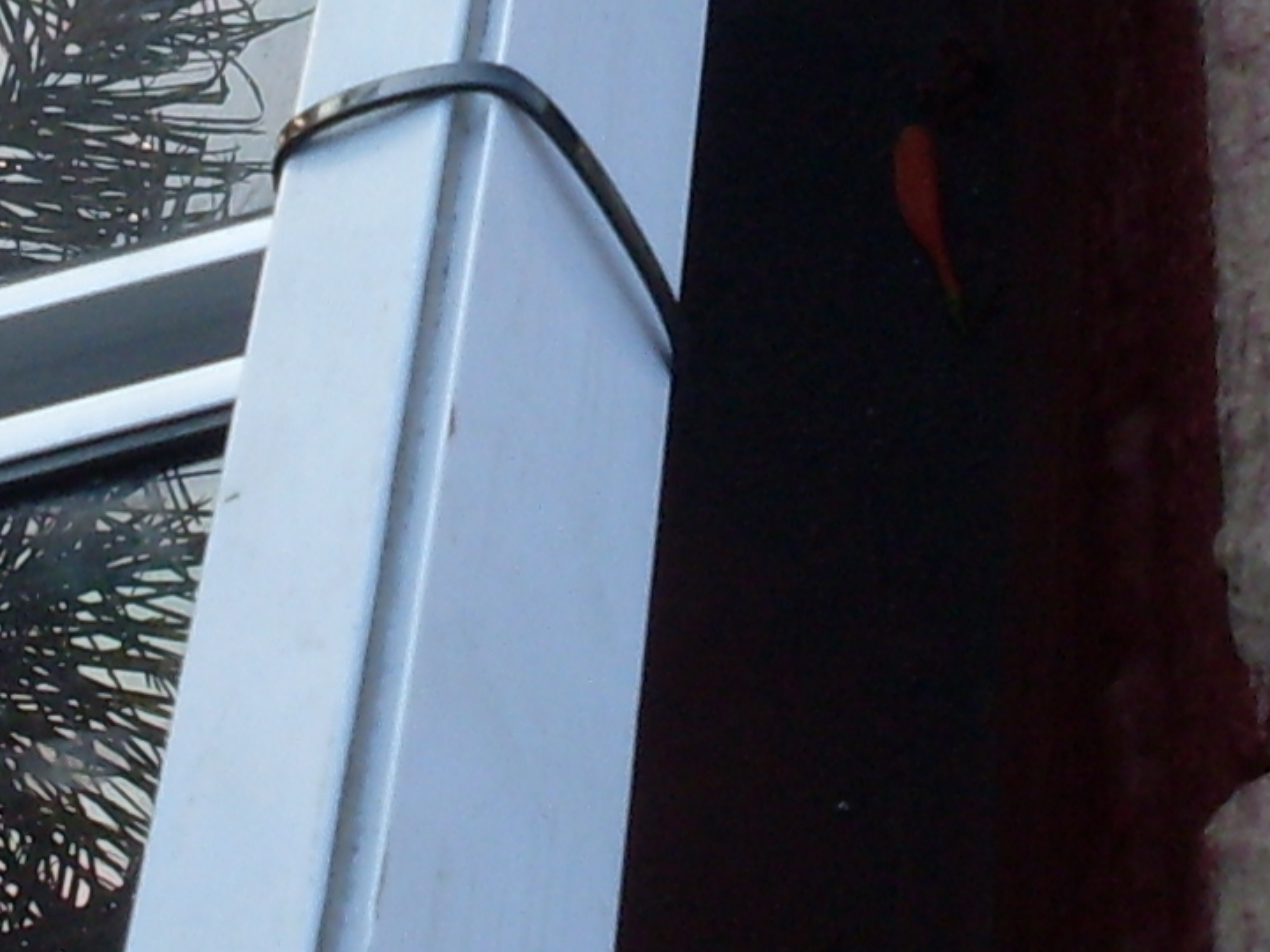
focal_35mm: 162
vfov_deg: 9.1
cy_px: -134
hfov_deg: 12.2
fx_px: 5941
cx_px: 675
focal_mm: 6.3
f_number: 8.4
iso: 80
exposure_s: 1/90
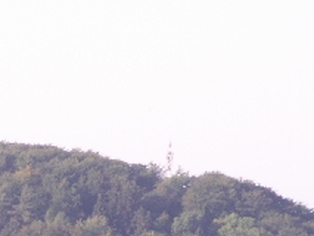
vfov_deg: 2.9
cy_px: 376
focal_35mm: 511
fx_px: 4638
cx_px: -255
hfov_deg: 3.8
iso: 50
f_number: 7.1
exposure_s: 1/80
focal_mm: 22.3
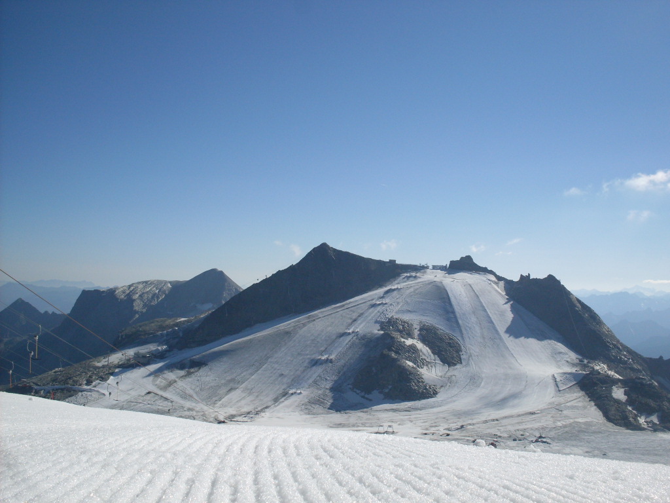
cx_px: 335
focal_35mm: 38
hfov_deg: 49.0
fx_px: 735
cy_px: 252
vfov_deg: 37.7
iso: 80
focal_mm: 6.3
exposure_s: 1/500
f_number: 8.4
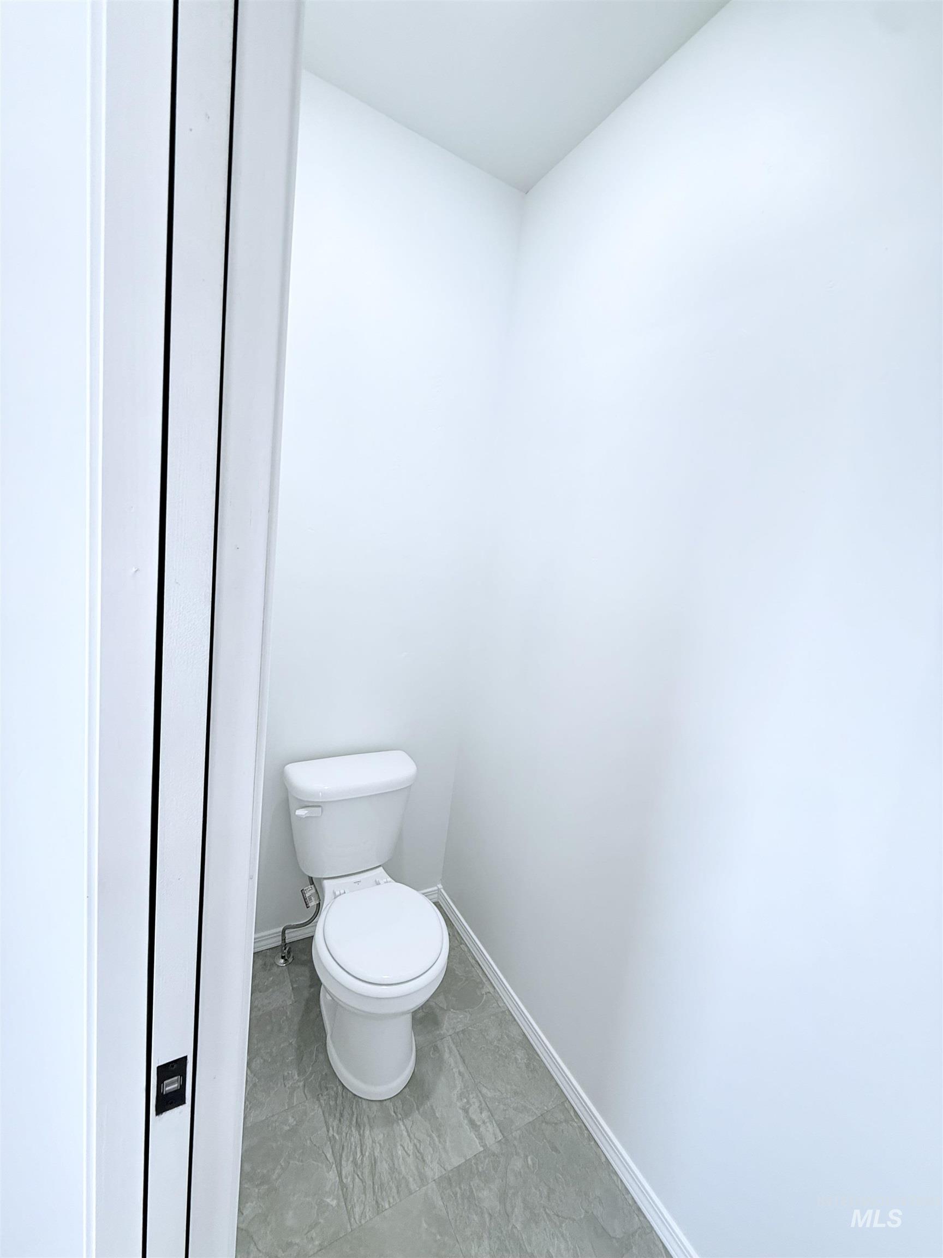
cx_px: 472
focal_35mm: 14
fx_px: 509
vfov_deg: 102.1
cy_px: 629
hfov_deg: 85.7
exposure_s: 1/120
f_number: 2.2
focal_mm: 2.22
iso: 250
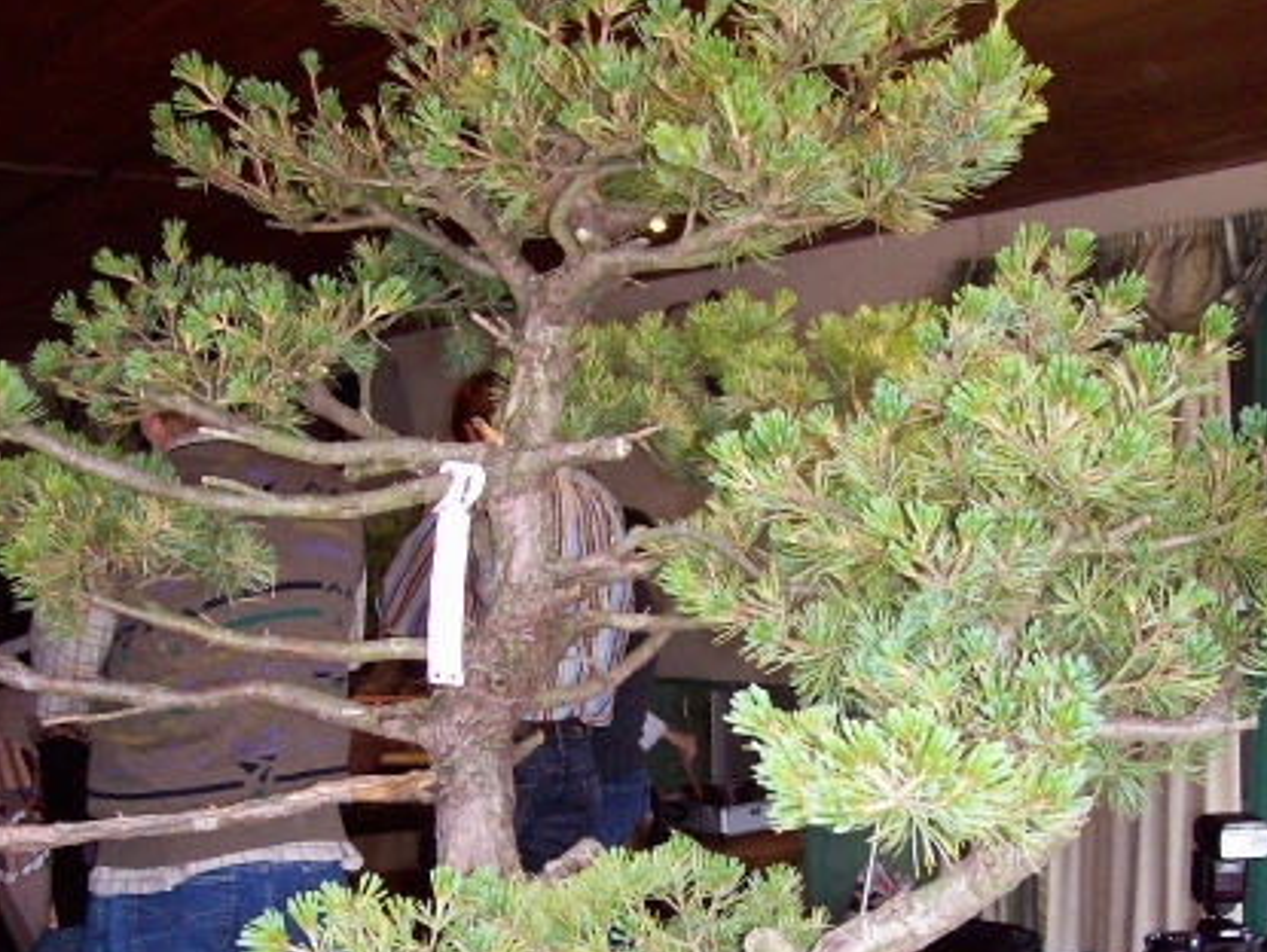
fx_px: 1905
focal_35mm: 52
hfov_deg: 36.8
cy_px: 781
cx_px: 663
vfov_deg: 27.4
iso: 140
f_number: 2.7
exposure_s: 1/64
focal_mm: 6
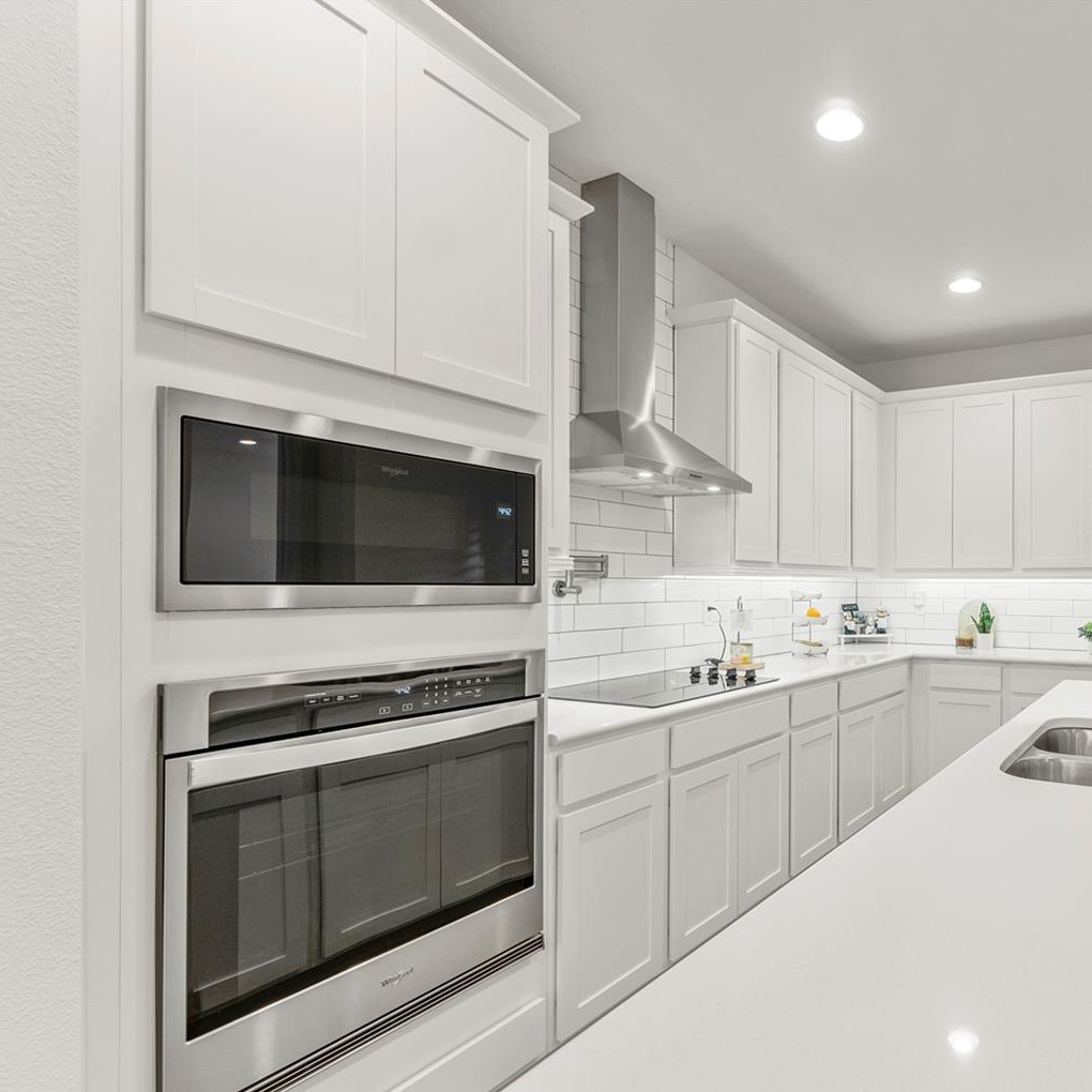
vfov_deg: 74.8
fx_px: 714
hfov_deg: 69.9
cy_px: 567
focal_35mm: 20
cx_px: 817
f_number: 7.1
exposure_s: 1/1.67
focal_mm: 10
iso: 160
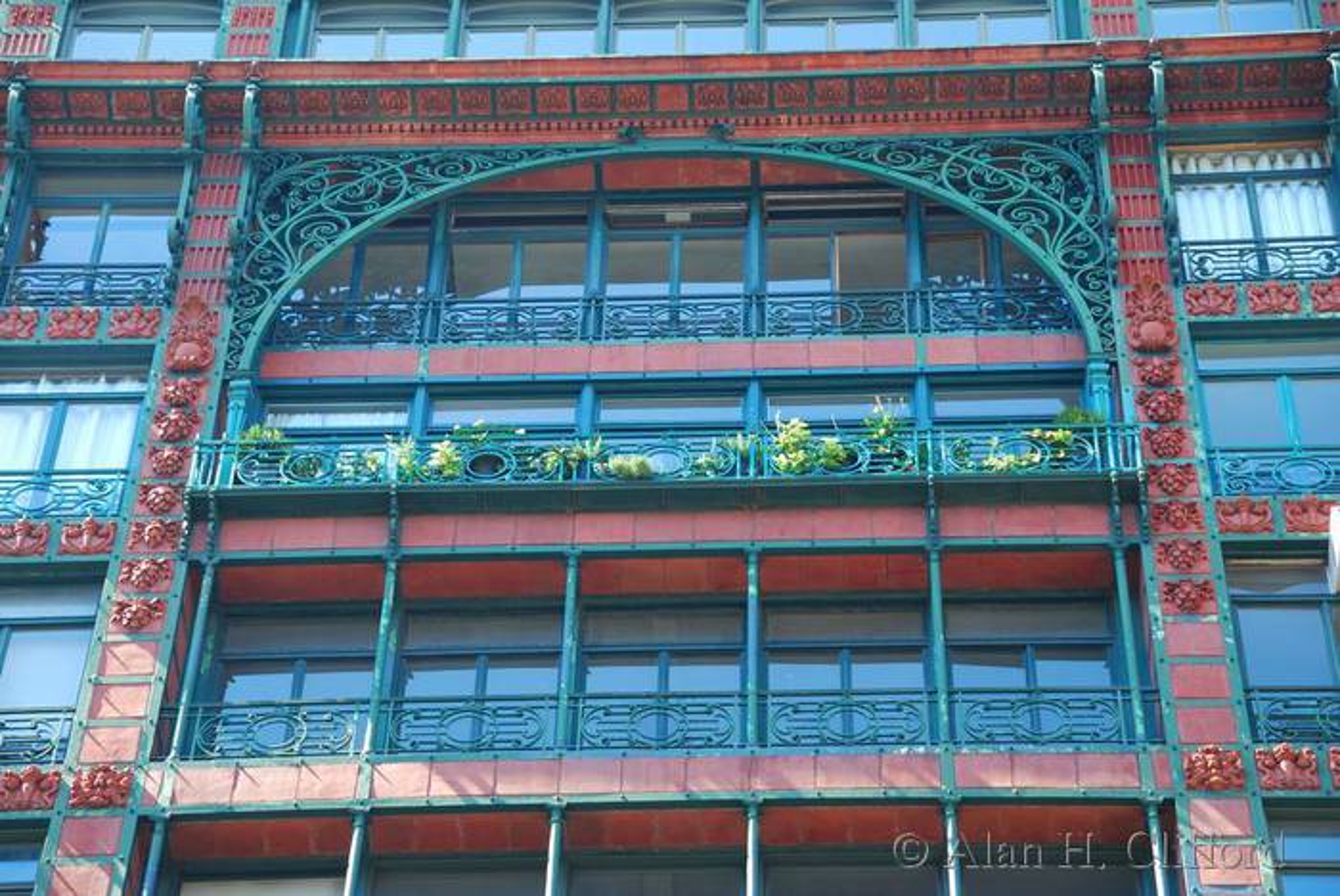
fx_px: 4191
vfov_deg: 12.2
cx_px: 670
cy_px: 448
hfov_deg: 18.2
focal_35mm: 112
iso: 180
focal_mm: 75
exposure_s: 1/100
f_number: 5.3
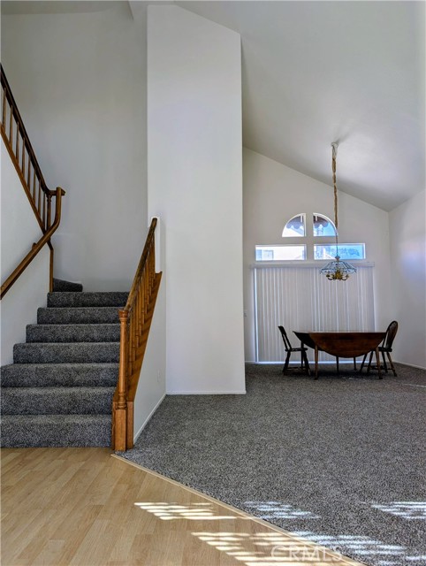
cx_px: 213
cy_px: 283
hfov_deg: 56.9
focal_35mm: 24
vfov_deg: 71.5
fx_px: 393
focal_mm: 6.9
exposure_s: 1/1073
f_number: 1.68
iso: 23
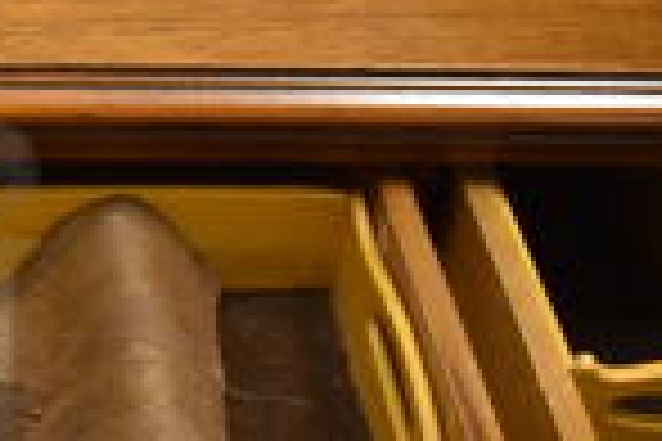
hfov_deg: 16.8
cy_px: 351
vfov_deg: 12.2
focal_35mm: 112
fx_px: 2059
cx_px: -279
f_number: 3.5
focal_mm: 18
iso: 2000
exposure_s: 1/125
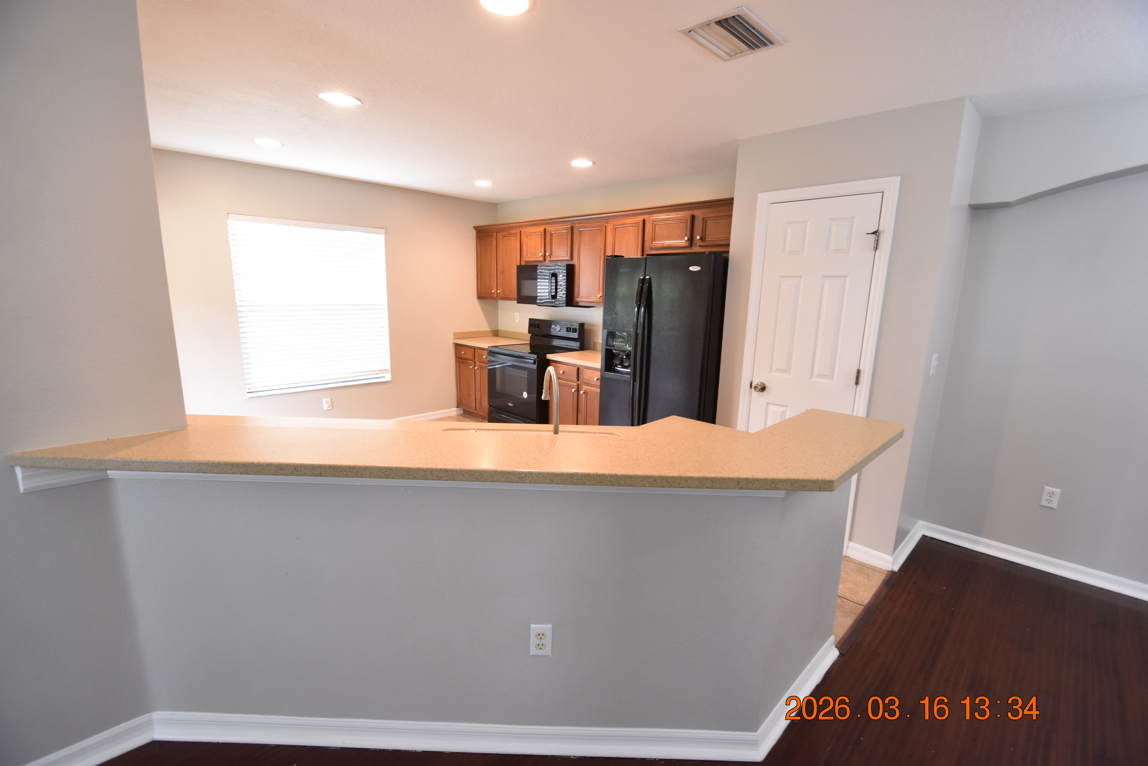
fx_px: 478
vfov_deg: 77.3
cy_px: 383
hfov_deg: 100.4
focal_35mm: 15
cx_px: 574
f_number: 3.5
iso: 800
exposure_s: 1/45
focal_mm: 10
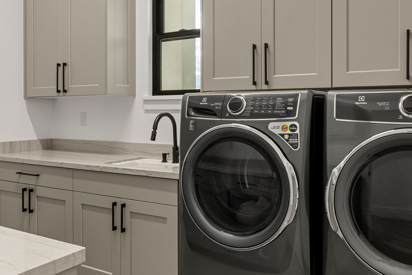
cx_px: 210
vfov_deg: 38.6
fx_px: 389
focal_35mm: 34
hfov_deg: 55.8
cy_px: 103
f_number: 9
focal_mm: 16
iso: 320
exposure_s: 1/5
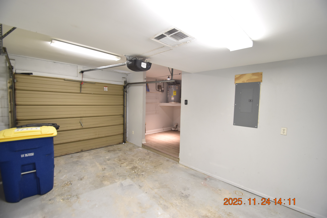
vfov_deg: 77.3
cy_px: 109
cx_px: 164
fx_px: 136
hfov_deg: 100.4
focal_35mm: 15
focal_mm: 10
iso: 800
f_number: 3.5
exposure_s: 1/30
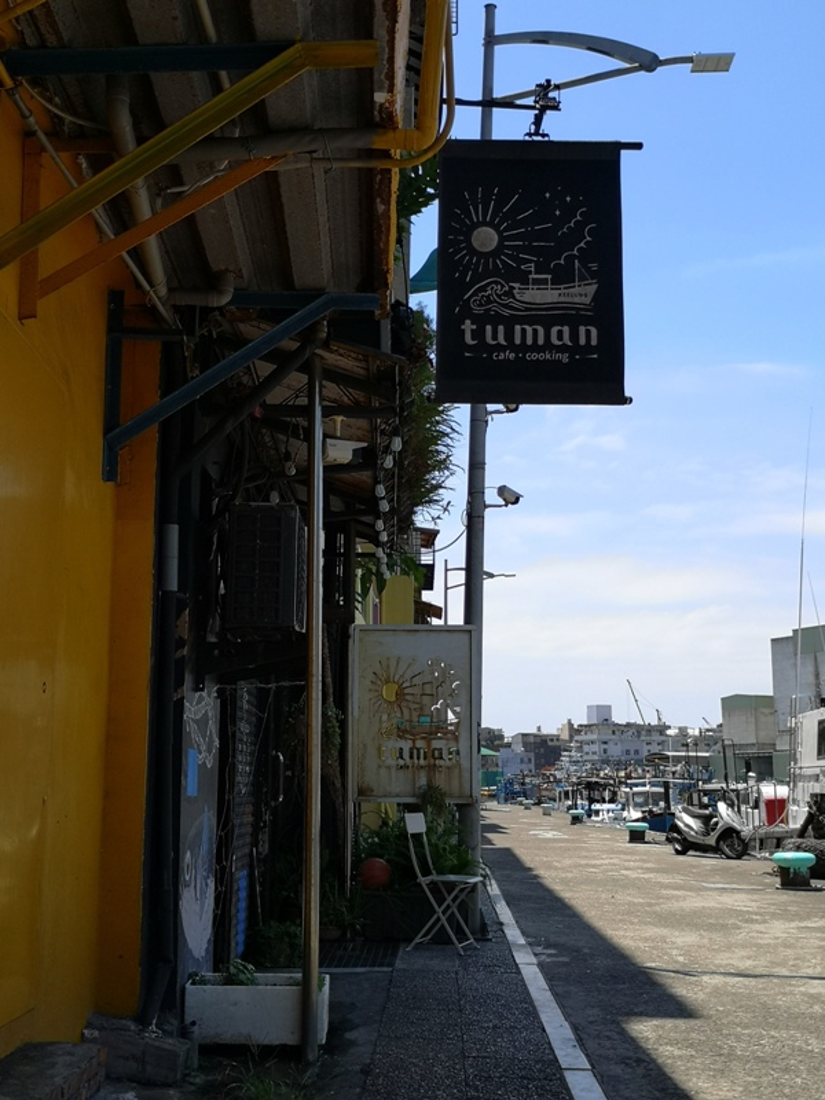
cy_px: 550
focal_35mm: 41
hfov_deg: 35.1
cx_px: 412
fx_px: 1303
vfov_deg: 45.8
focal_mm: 3.95
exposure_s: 1/1812
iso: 50
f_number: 1.8
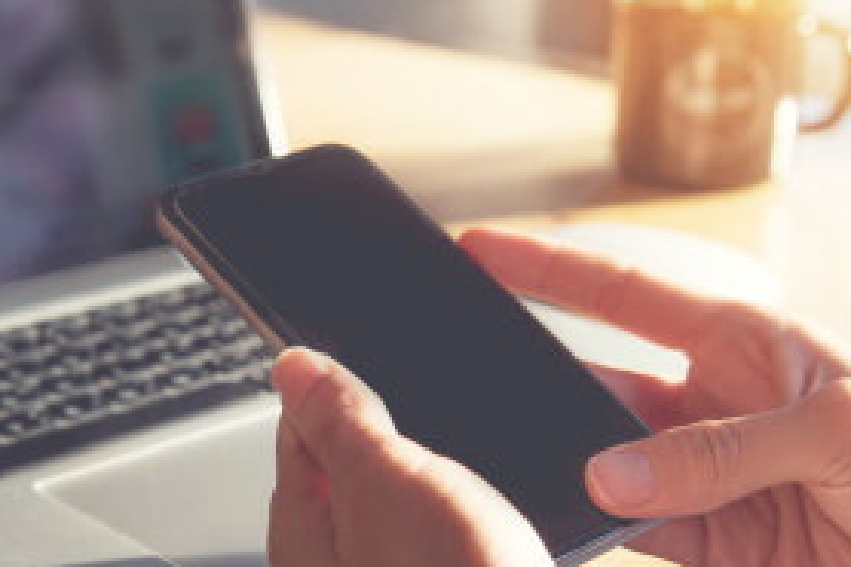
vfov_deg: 16.8
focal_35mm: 81
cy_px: 375
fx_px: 1914
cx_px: 337
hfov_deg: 25.0
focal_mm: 45
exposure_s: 1/60
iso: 320
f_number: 5
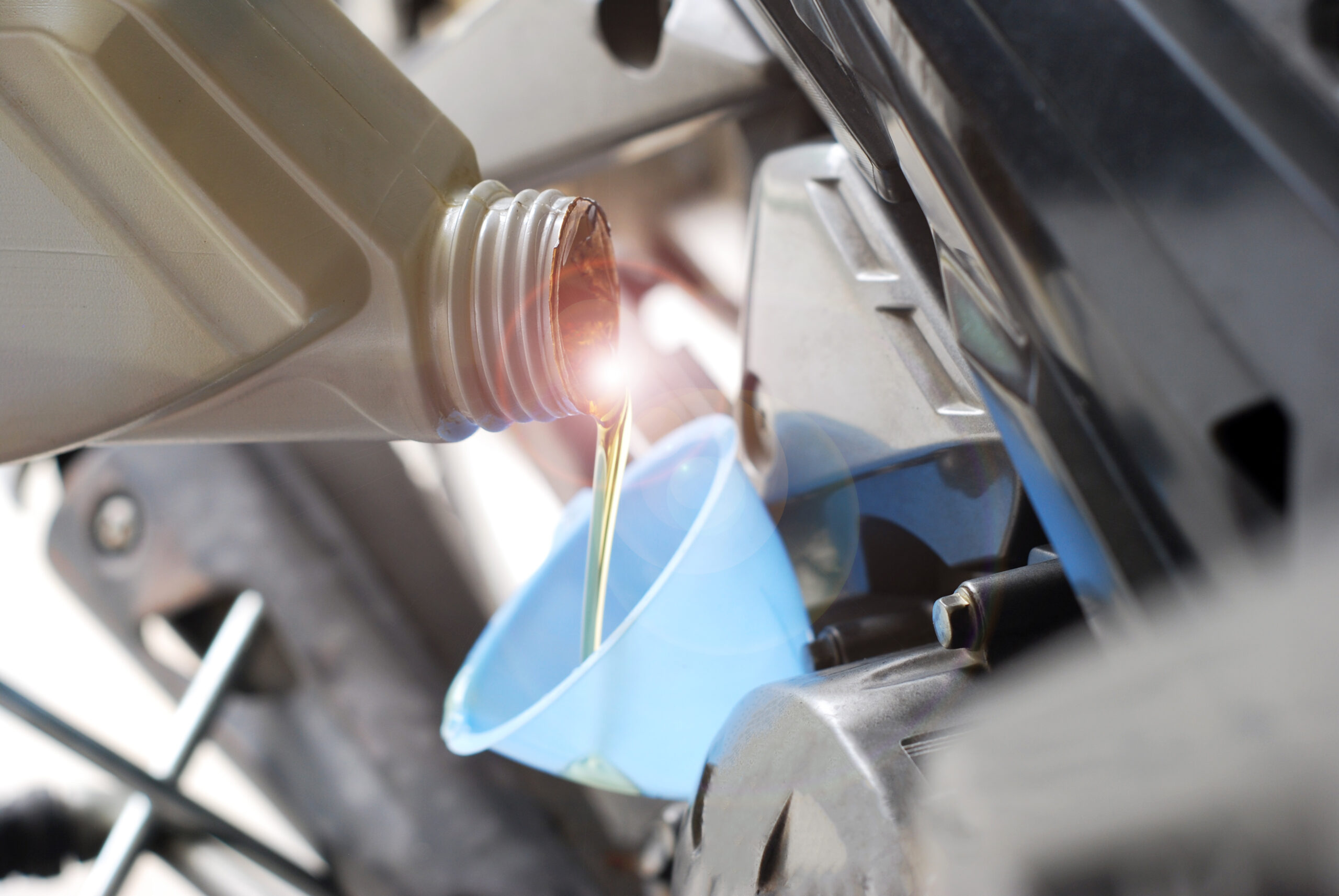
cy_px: 448
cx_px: 670
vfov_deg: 18.2
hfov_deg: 27.0
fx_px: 2793
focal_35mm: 75
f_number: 5
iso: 200
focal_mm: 50
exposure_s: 1/100
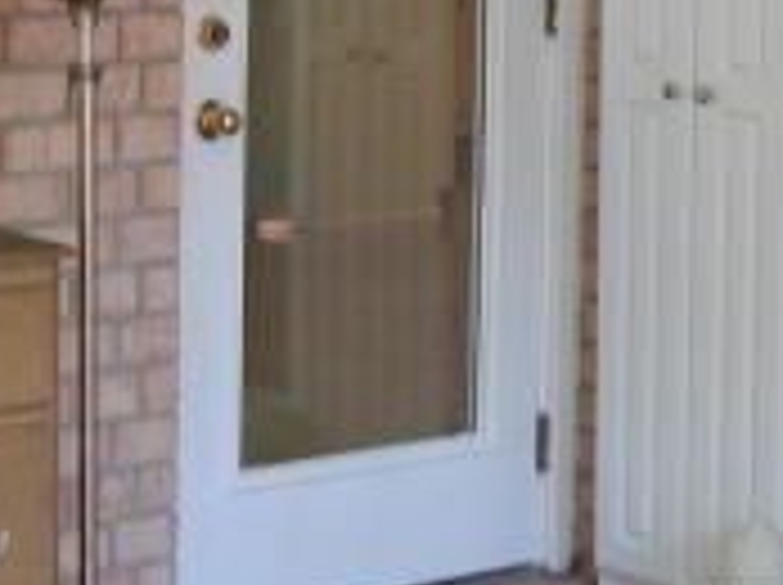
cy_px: 99
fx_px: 3162
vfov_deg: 10.5
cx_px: 562
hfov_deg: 14.1
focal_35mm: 140
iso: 180
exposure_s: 1/30
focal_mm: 6.8
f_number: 3.4
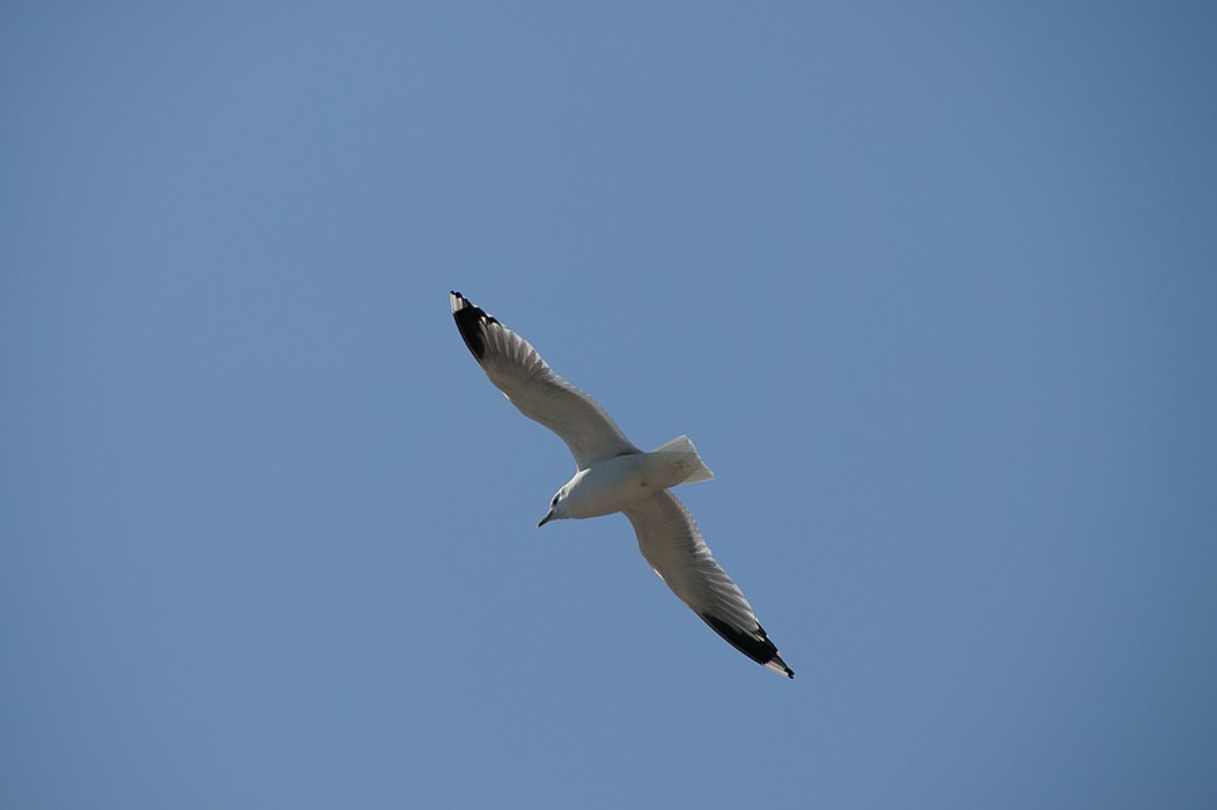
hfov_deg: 5.5
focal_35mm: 375
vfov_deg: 3.7
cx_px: 608
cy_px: 405
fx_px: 12670
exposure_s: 1/1000
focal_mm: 250
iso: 200
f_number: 9
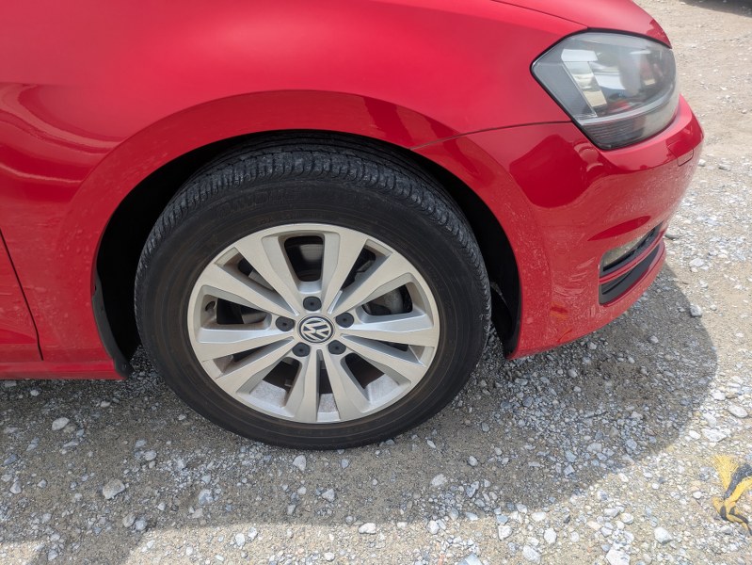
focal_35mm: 25
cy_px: 282
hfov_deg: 69.4
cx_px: 376
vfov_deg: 54.9
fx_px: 543
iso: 56
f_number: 1.89
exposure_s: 1/1513
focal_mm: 5.43
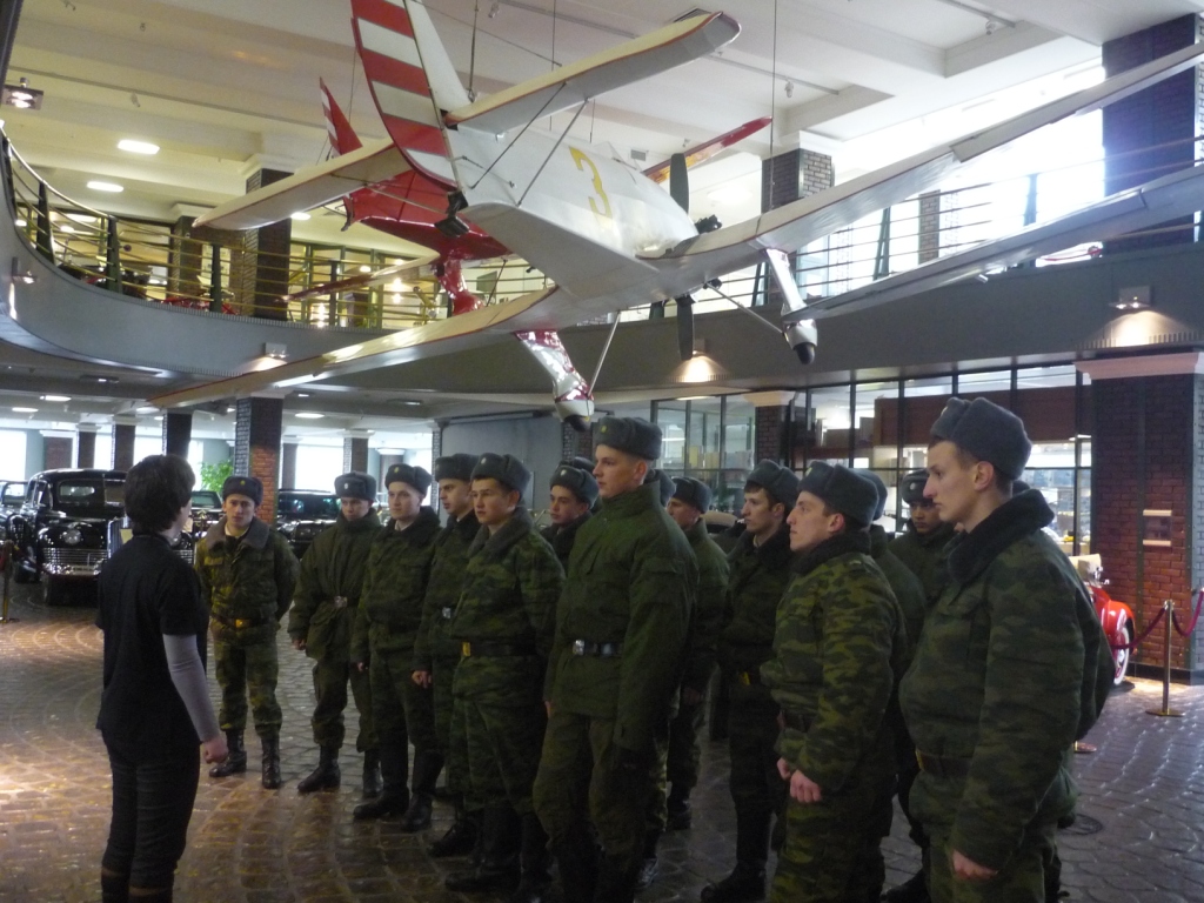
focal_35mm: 33
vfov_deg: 42.9
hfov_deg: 55.4
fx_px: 1148
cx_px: 602
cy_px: 452
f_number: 2.8
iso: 400
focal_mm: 5.5
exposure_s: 1/25
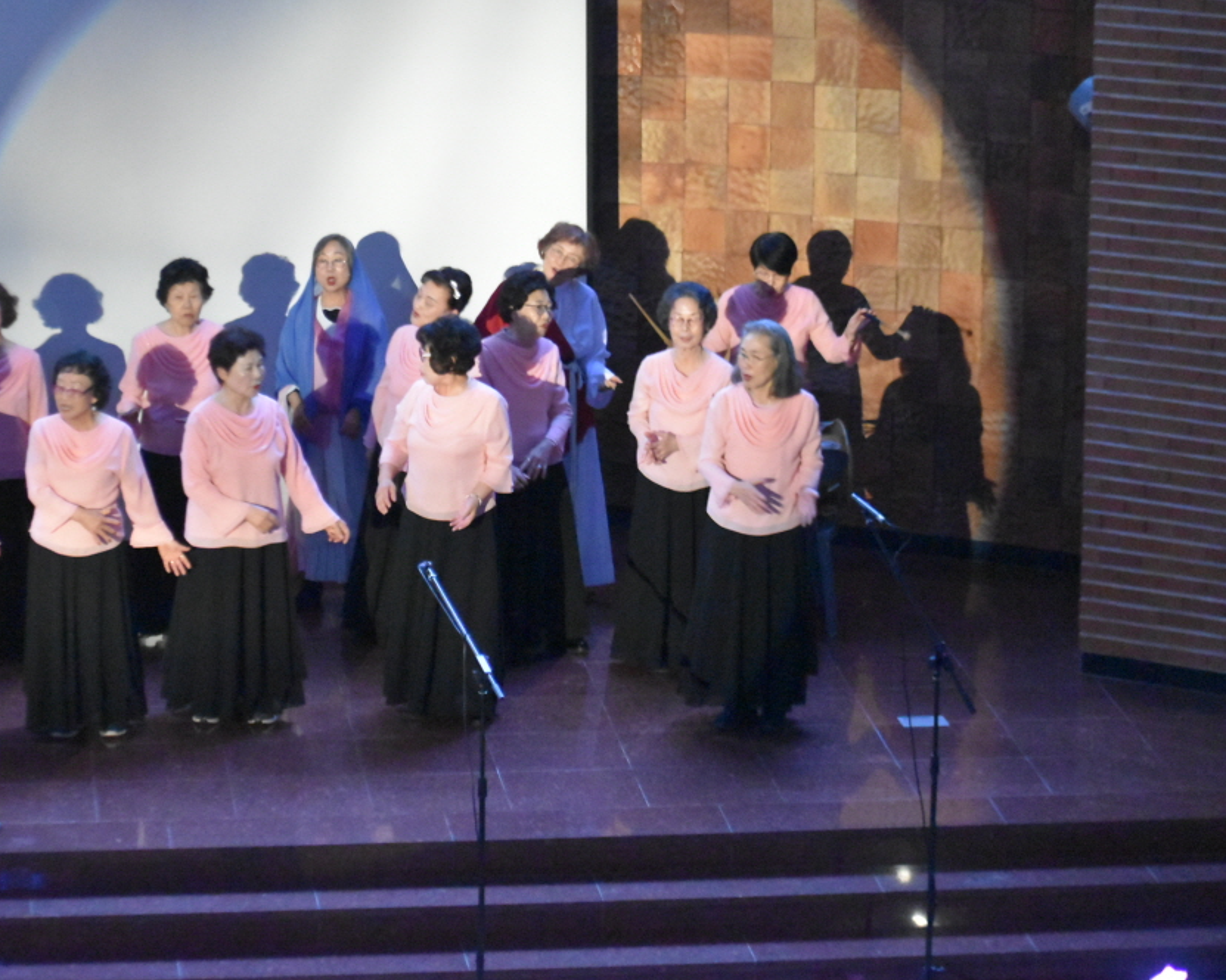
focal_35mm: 139
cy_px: 489
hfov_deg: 13.9
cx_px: 527
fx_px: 5044
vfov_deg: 11.1
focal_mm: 82
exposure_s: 1/60
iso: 12800
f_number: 4.8
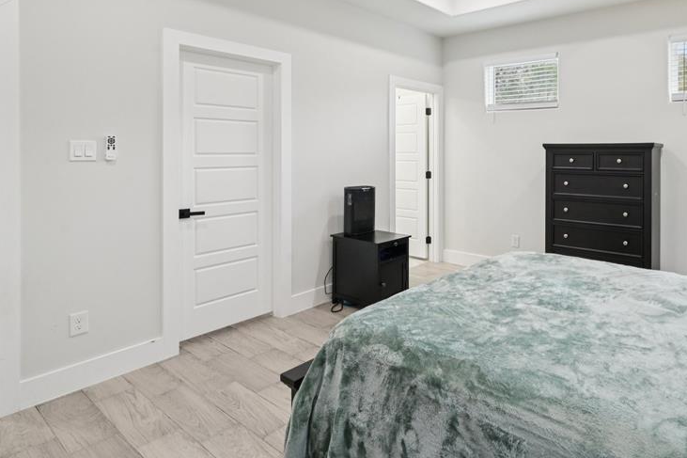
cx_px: 464
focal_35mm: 22
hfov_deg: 76.6
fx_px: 414
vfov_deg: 56.4
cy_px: 147
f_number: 8
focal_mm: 15.5
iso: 400
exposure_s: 1/25
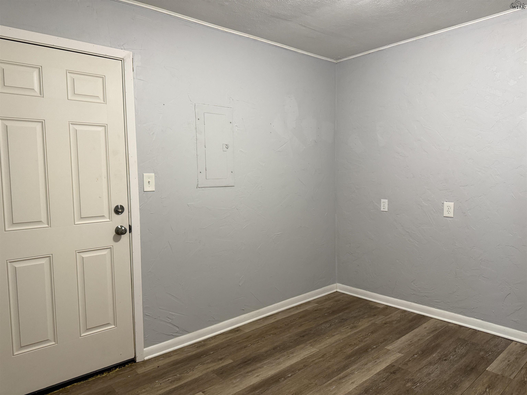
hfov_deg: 71.6
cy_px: 198
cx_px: 264
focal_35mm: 24
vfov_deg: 56.8
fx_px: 365
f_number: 1.78
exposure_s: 1/60
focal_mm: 6.76
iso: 320
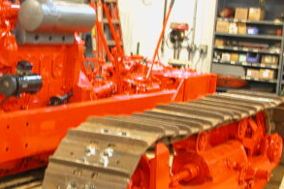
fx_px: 631
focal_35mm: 80
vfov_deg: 17.0
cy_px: 110
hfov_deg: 25.0
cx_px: 62
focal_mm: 11.6
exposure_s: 1/4
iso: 288
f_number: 3
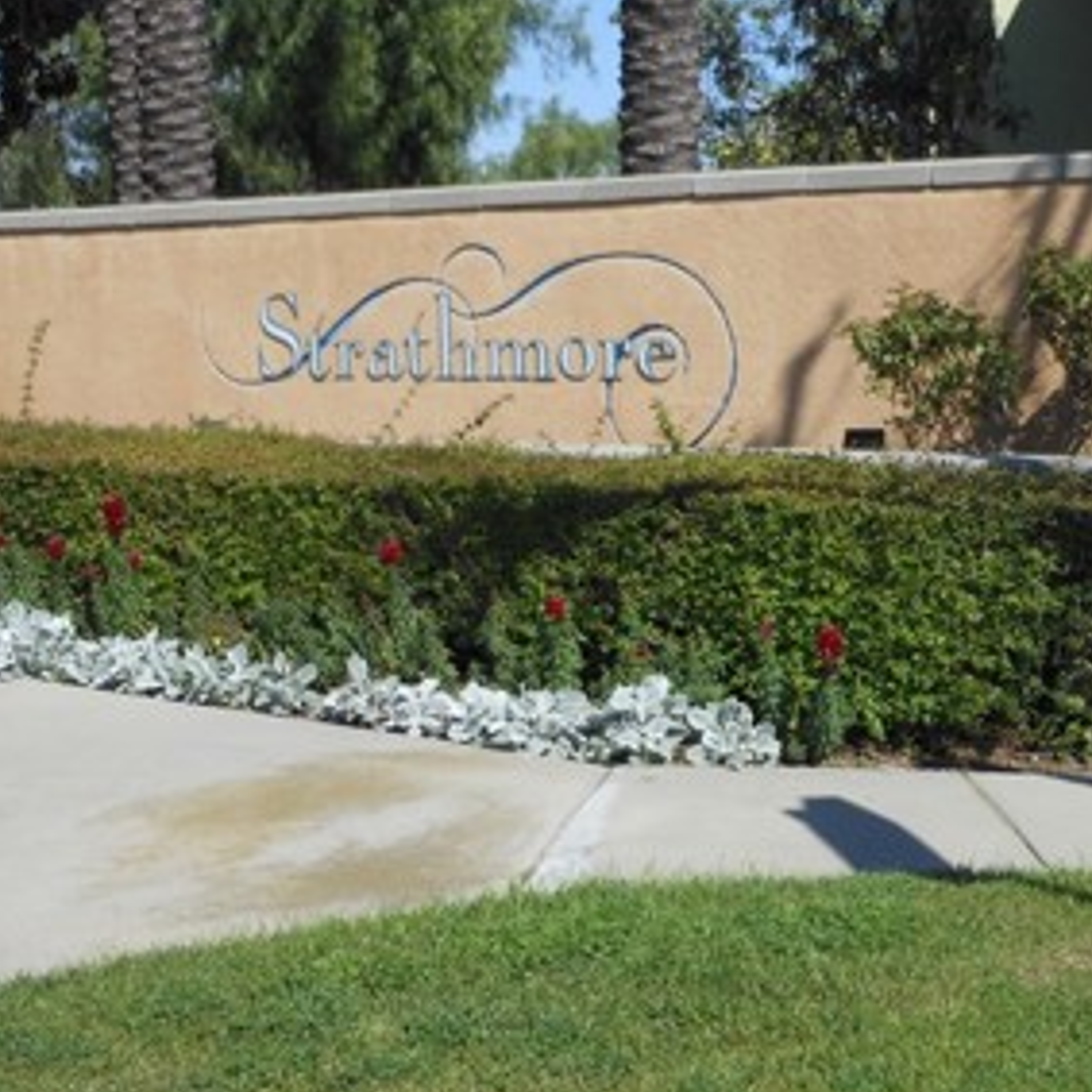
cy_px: 536
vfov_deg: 30.6
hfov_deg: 29.3
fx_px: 1999
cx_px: 976
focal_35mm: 56
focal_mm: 5
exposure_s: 1/800
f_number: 3.7
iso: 80
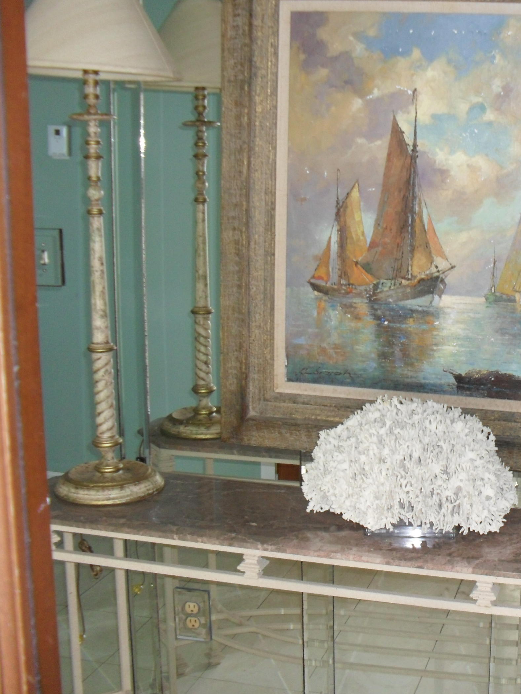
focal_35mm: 50
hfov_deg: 27.8
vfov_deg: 38.2
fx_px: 1003
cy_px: 355
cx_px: 491
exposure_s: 1/45
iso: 200
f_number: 3.2
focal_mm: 6.3
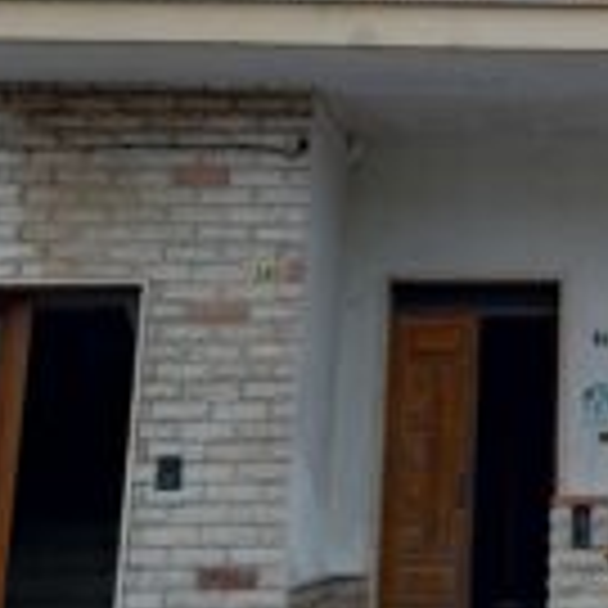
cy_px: 43
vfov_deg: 20.2
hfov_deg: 19.7
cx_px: 671
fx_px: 1669
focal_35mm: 84
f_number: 1.7
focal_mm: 4.71
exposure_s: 1/612
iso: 100
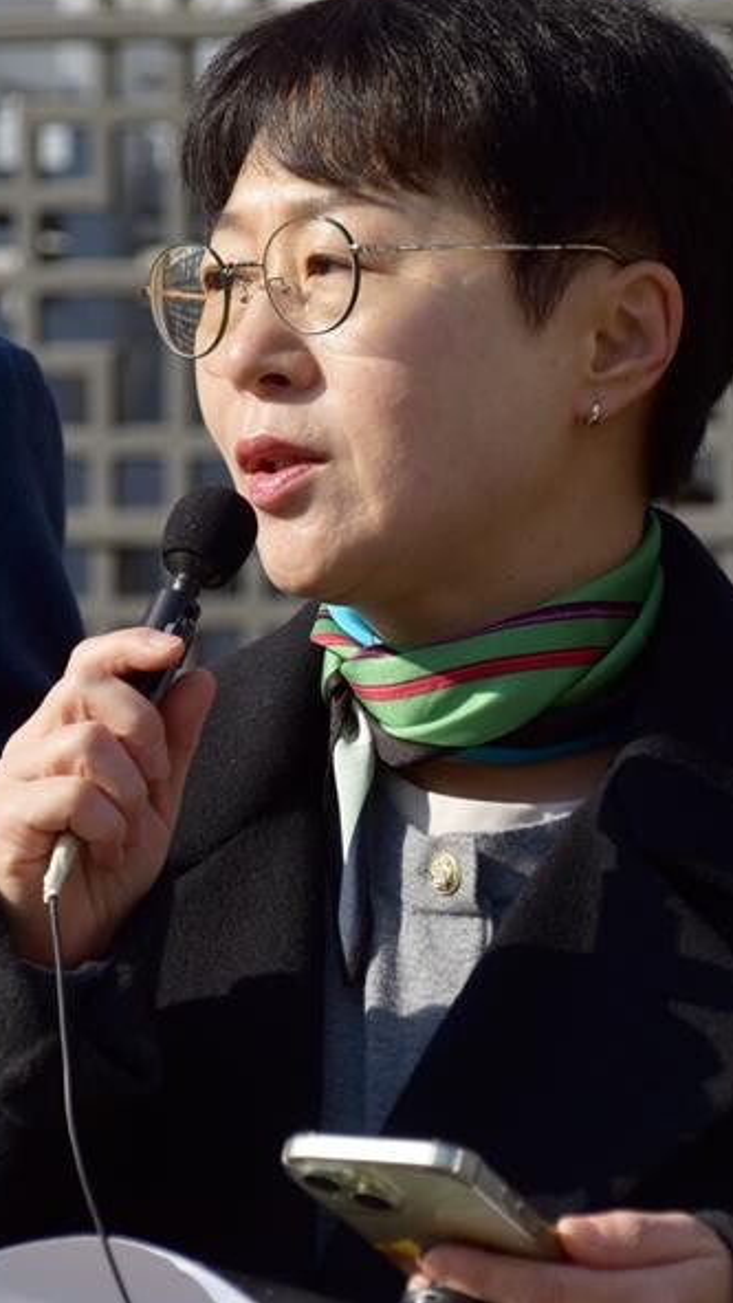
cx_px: 291
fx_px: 9398
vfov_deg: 7.9
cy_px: 578
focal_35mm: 272
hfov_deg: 4.5
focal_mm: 100
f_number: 5.6
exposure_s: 1/1250
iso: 100
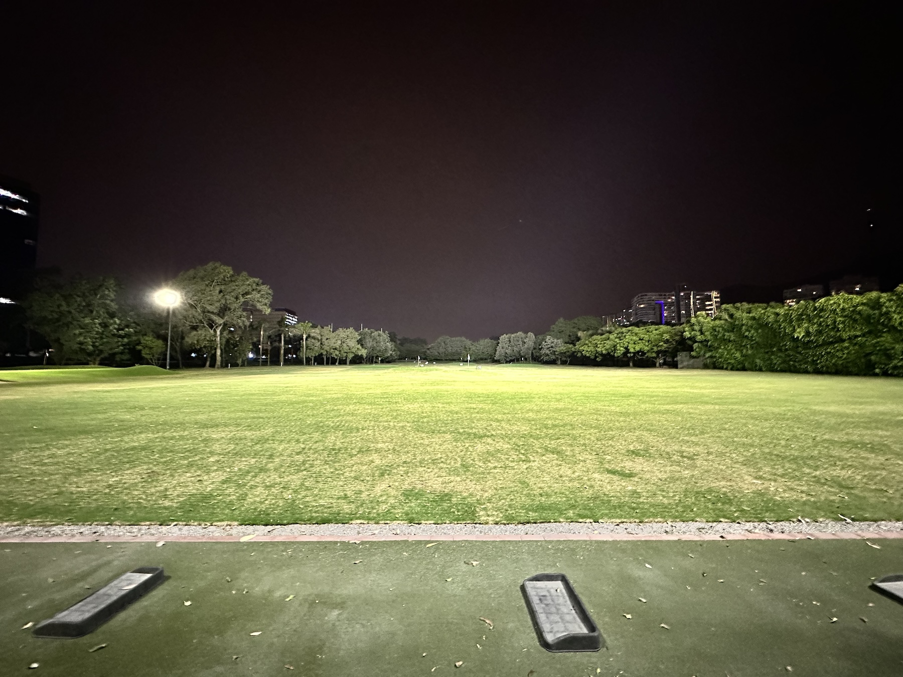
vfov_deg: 85.7
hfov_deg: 102.1
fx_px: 365
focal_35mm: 14
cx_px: 452
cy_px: 338
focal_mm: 2.22
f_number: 2.2
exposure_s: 1/41
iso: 1250
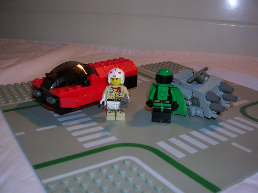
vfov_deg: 37.7
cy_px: 96
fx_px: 283
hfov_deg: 49.0
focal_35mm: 38
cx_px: 129
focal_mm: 5.8
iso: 50
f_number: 2.8
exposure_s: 1/60.1
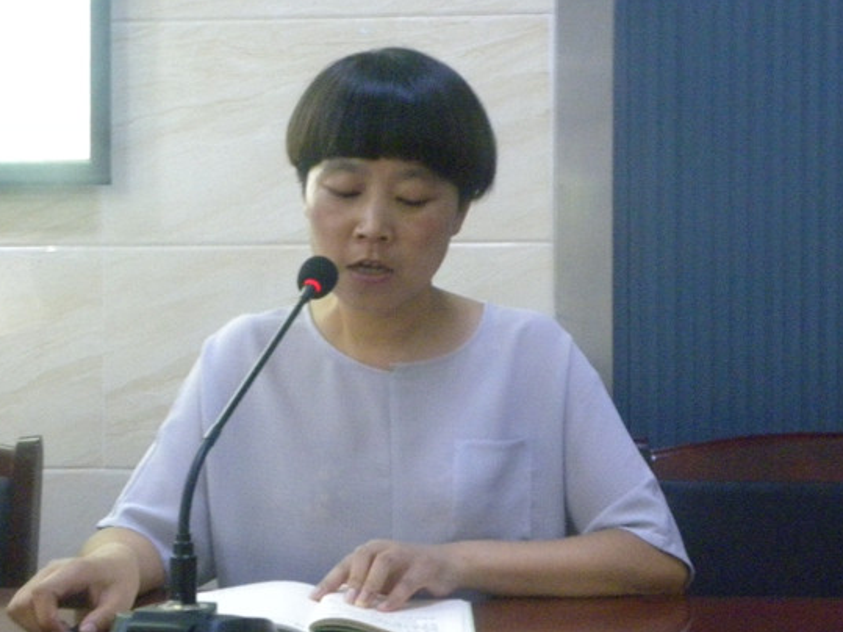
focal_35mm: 57
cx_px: 313
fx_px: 1388
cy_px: 358
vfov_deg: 25.6
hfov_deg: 33.6
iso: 631
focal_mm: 7.3
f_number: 5
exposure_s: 1/9.3
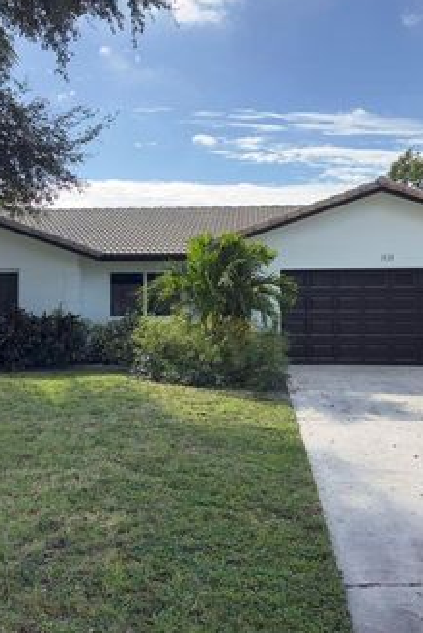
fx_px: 669
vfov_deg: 50.6
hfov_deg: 35.1
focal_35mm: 38
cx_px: 214
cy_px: 290
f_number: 1.78
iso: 100
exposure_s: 1/2336
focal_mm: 6.86
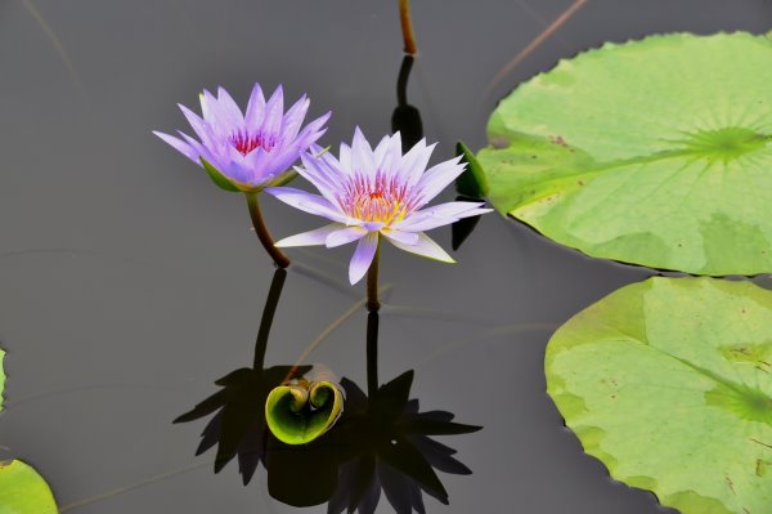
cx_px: 386
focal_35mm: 98
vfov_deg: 14.0
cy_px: 257
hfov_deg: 20.9
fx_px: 2089
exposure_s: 1/125
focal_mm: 65
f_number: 9
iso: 200
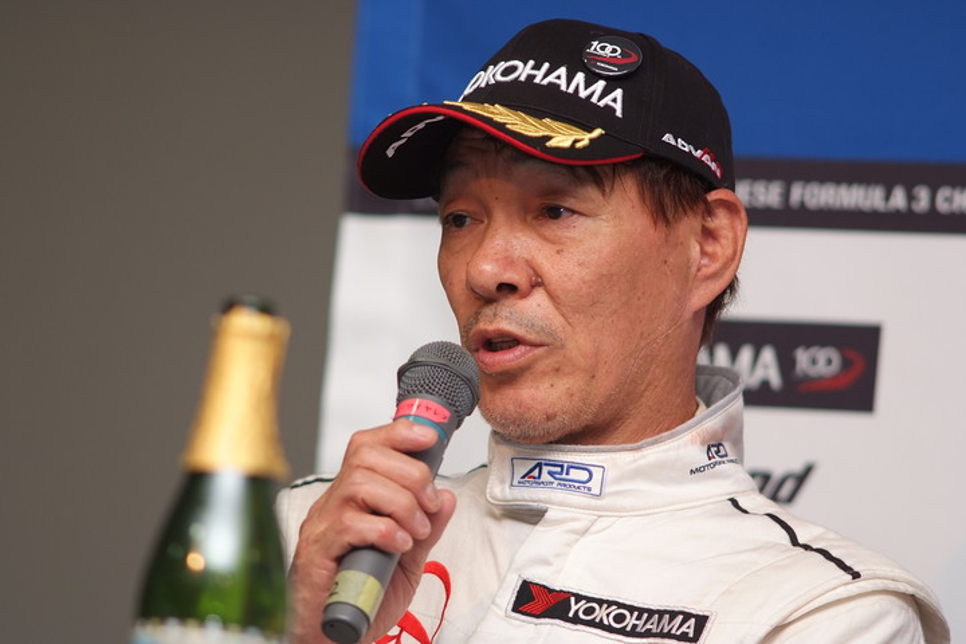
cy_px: 322
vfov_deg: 5.1
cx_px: 483
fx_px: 7244
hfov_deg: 7.6
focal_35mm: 270
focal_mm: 180
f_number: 2.8
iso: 400
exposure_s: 1/250
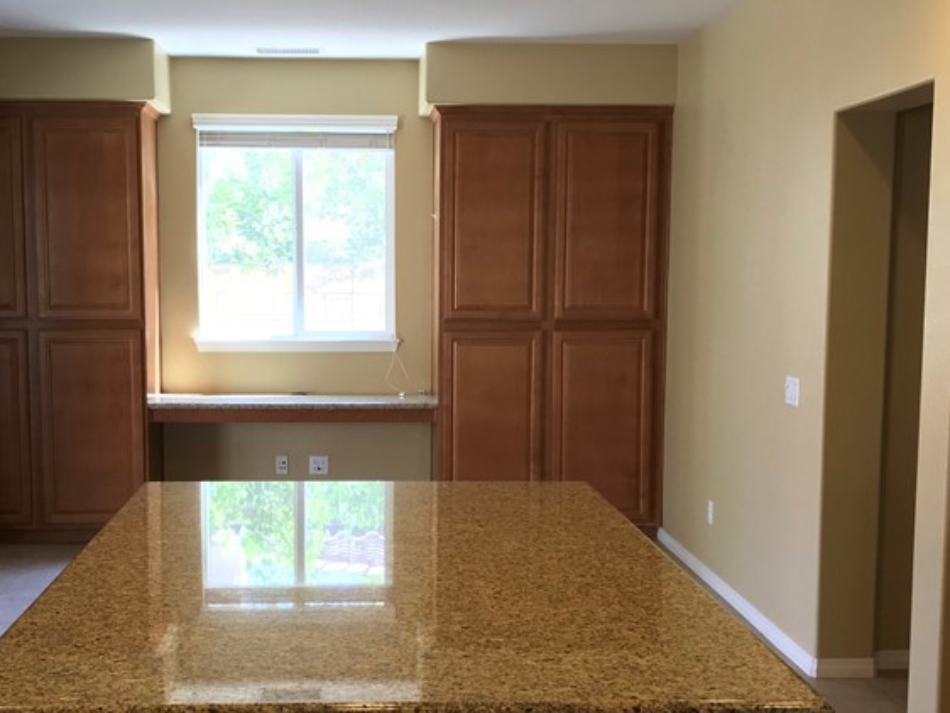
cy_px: 446
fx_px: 1400
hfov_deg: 37.4
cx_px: 406
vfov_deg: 28.5
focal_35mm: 51
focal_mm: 3.99
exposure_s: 1/30
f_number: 1.8
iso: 40
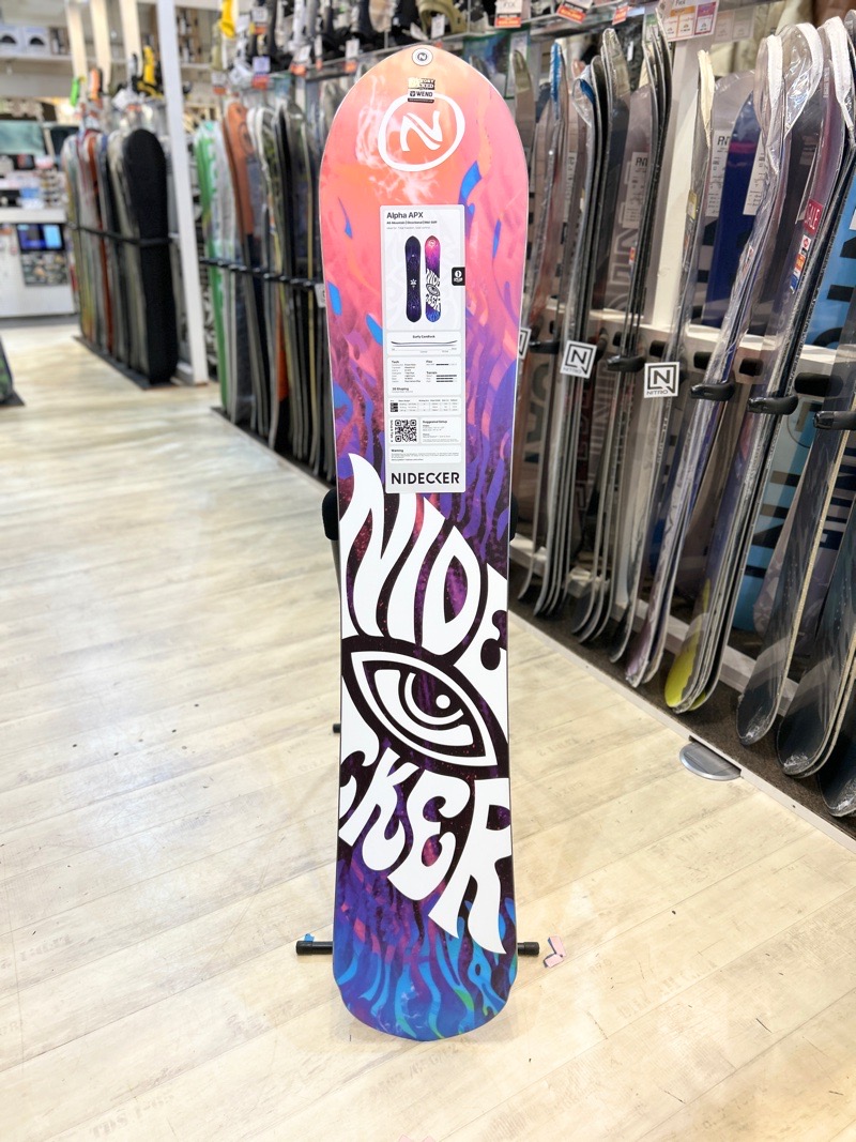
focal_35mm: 26
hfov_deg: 53.1
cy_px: 571
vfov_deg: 67.3
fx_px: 857
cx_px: 428
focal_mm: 5.7
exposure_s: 1/50
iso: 80
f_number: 1.5
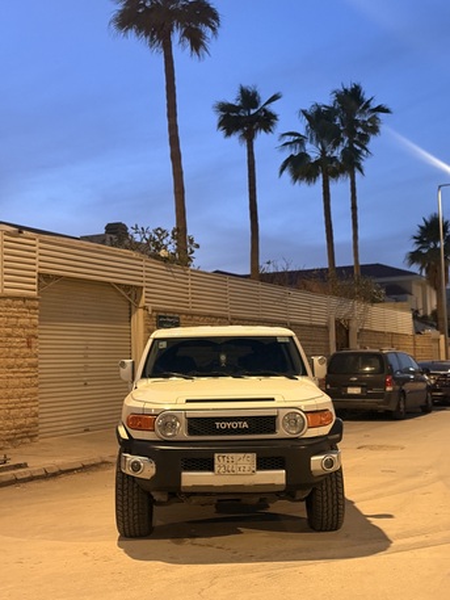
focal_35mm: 48
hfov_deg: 30.3
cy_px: 300
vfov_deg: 39.6
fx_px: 832
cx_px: 225
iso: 640
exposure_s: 1/30
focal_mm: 6.76
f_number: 1.78
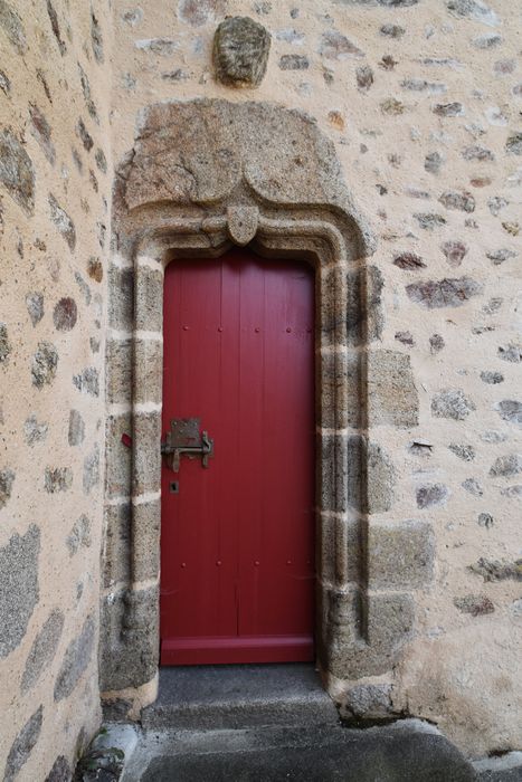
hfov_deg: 63.2
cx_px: 261
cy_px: 391
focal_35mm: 20
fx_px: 424
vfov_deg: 85.4
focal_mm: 13
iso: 400
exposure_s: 1/160
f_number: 6.3
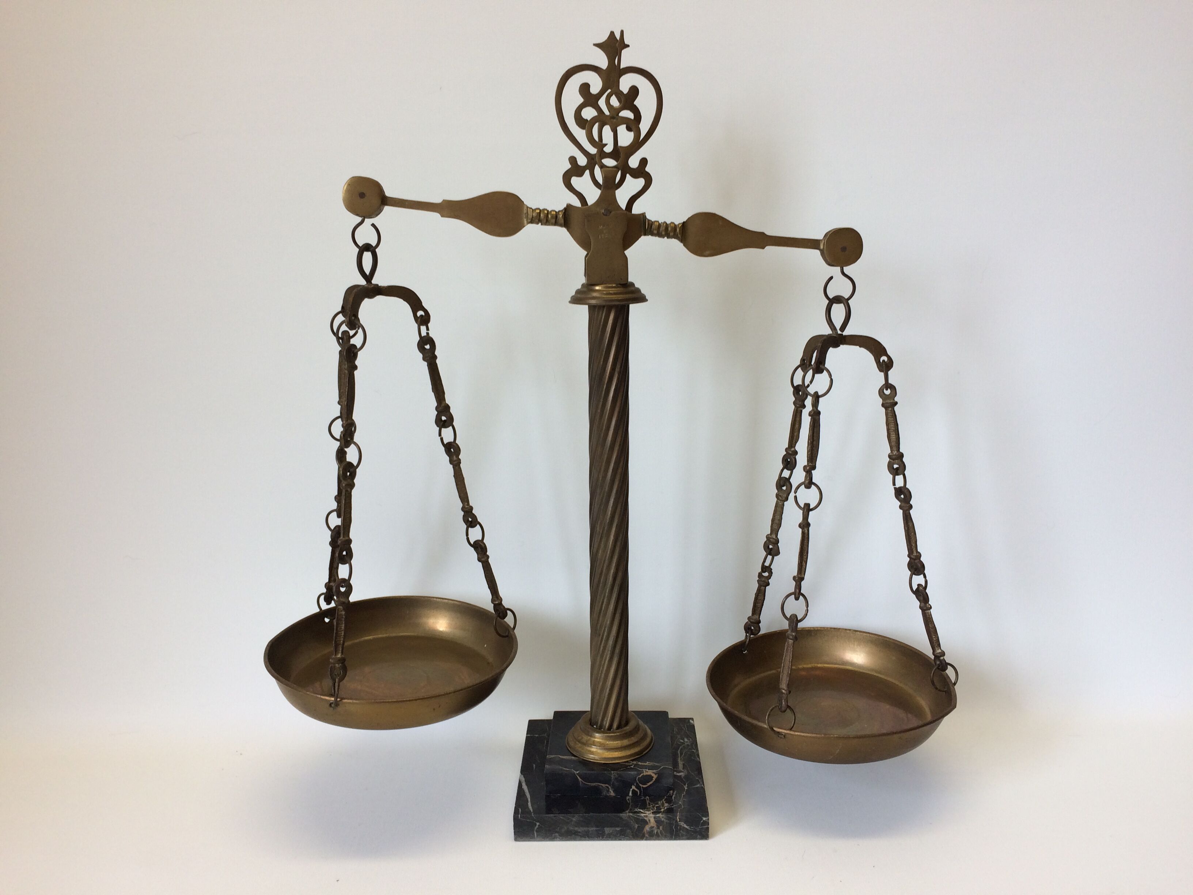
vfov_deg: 48.2
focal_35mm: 29
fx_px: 999
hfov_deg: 61.7
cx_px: 596
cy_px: 448
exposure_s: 1/100
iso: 50
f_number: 2.2
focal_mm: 4.15
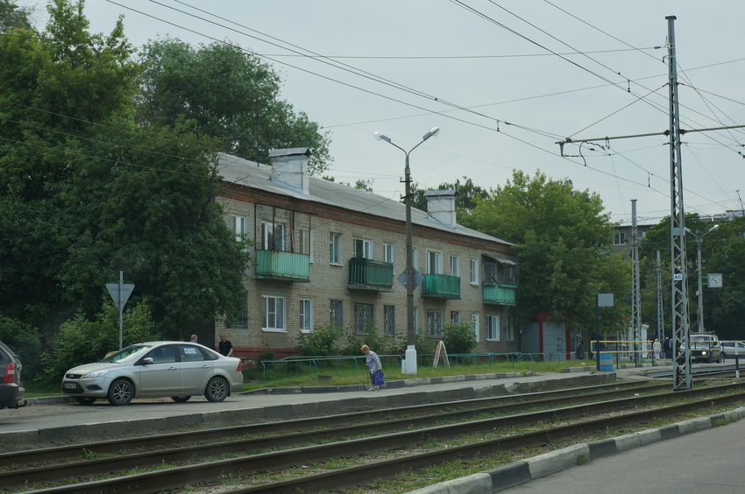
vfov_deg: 19.7
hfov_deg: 29.3
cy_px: 247
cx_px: 372
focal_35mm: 69
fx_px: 1426
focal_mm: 46
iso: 100
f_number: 7.1
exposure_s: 1/125
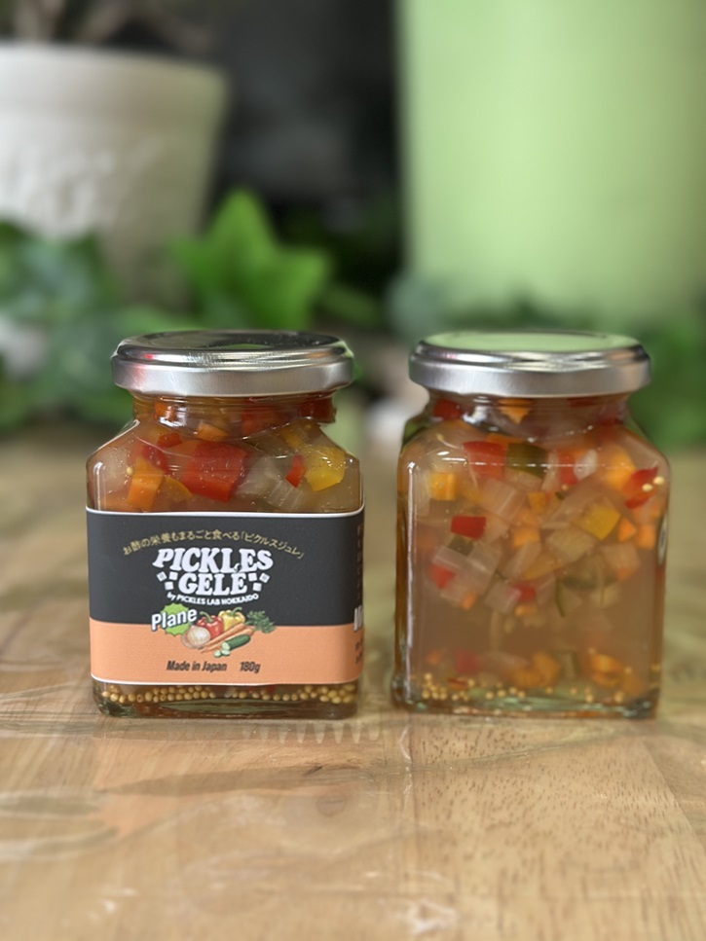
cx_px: 353
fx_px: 1306
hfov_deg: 30.3
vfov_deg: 39.7
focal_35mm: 48
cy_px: 470
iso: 125
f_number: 1.78
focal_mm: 6.86
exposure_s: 1/95
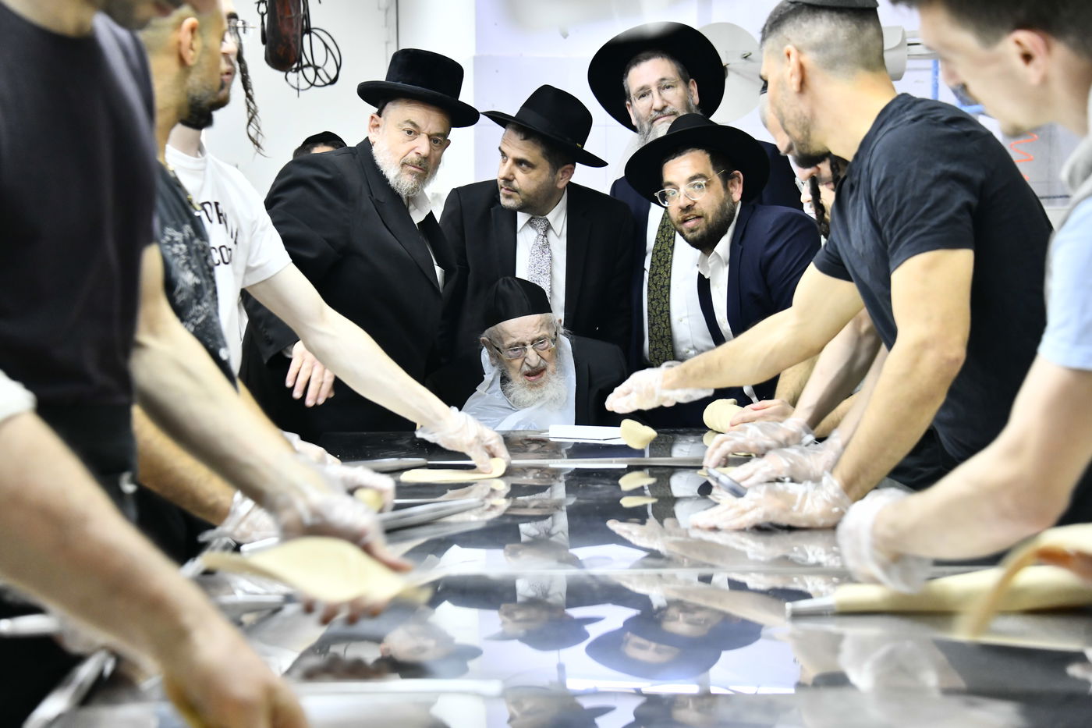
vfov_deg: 17.5
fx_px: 2366
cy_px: 364
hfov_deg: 26.0
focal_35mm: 78
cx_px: 546
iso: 1600
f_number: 5.6
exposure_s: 1/125
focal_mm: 78
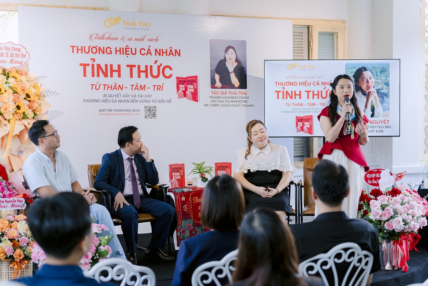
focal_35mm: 59
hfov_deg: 33.9
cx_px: 214
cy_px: 143
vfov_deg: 23.0
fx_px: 701
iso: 800
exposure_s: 1/125
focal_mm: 59
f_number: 2.8
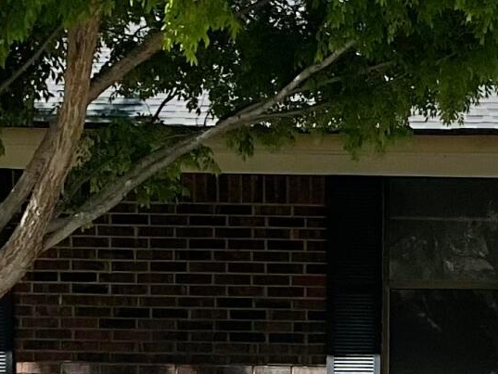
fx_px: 2331
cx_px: 528
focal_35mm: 162
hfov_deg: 12.0
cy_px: 589
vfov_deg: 8.9
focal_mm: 3
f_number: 1.8
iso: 16
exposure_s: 1/1534
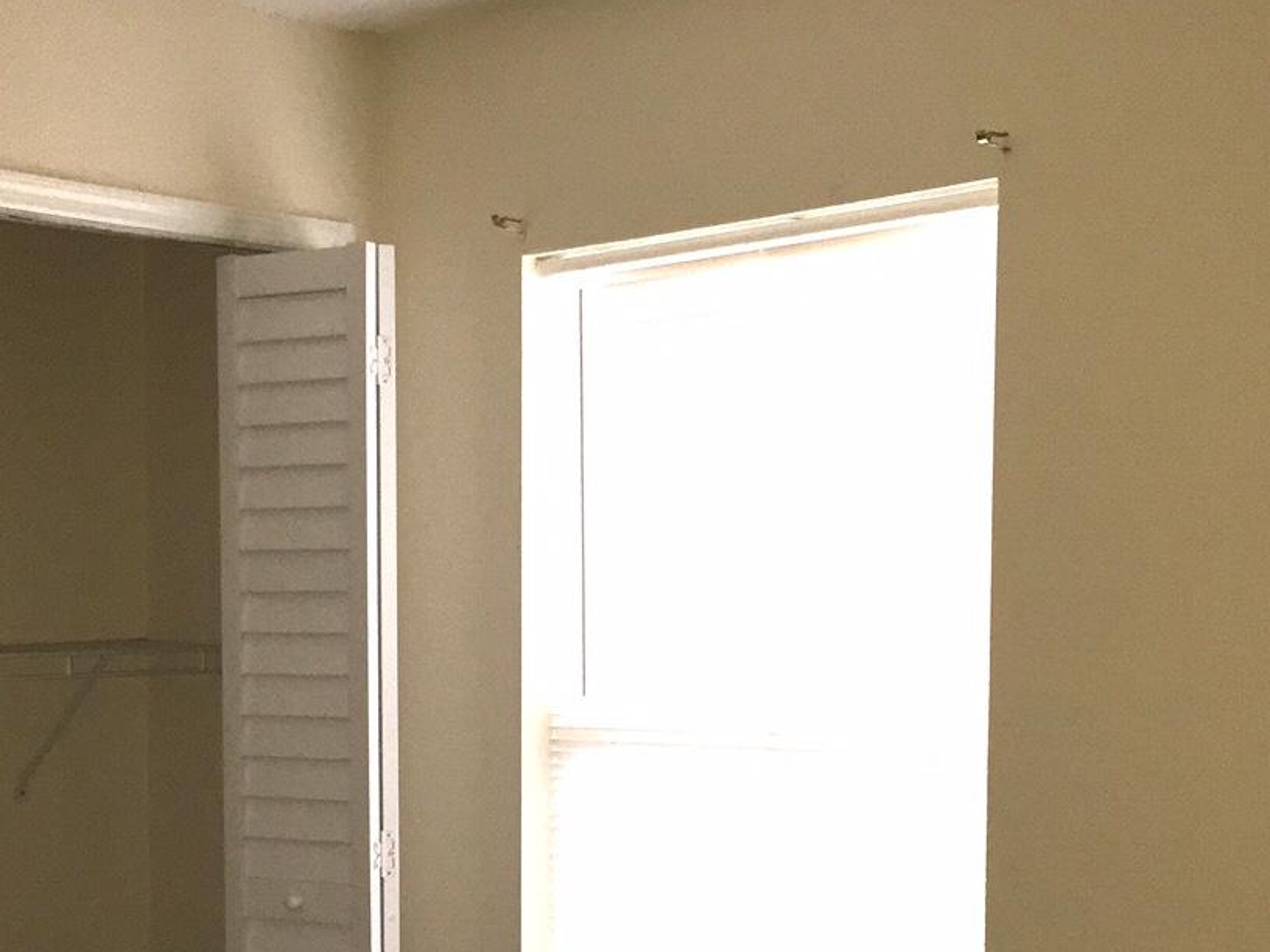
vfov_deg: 24.8
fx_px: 2128
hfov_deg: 33.1
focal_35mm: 58
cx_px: 473
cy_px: 761
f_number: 2.2
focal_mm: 4.15
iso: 125
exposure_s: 1/30
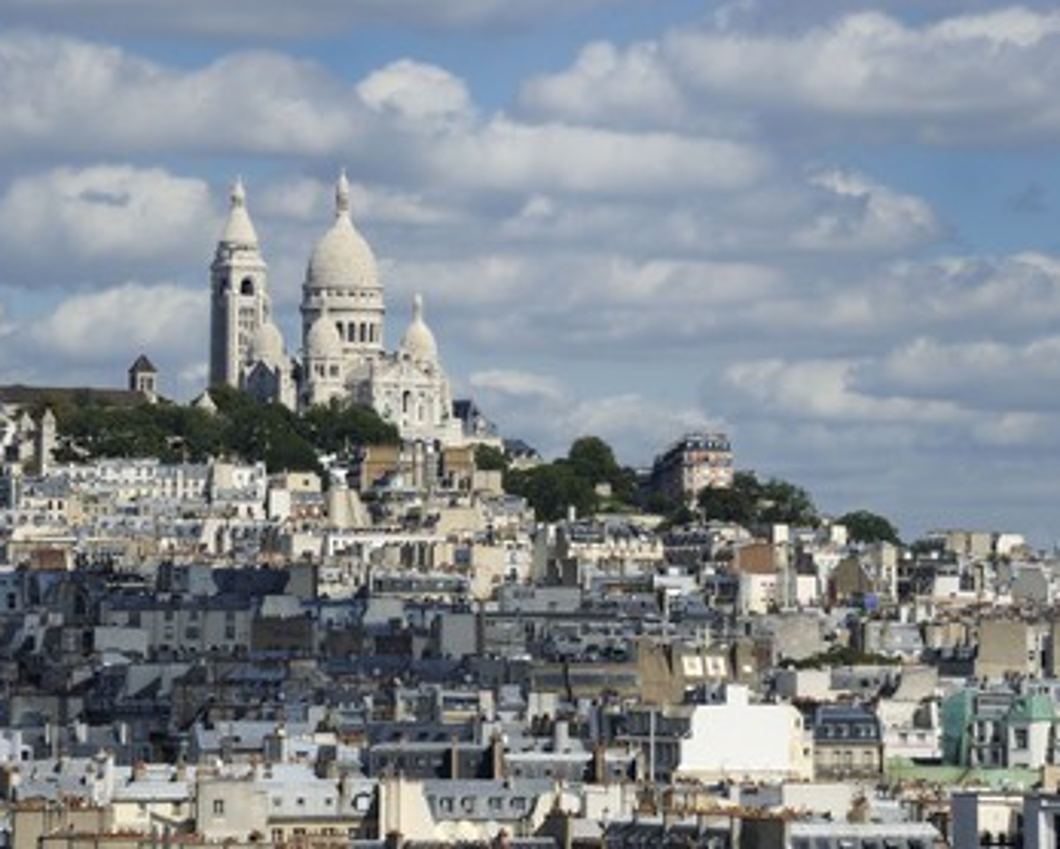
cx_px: 599
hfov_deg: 10.0
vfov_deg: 8.0
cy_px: 424
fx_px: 6058
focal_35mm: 193
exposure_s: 1/250
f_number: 14
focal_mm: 170
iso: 200
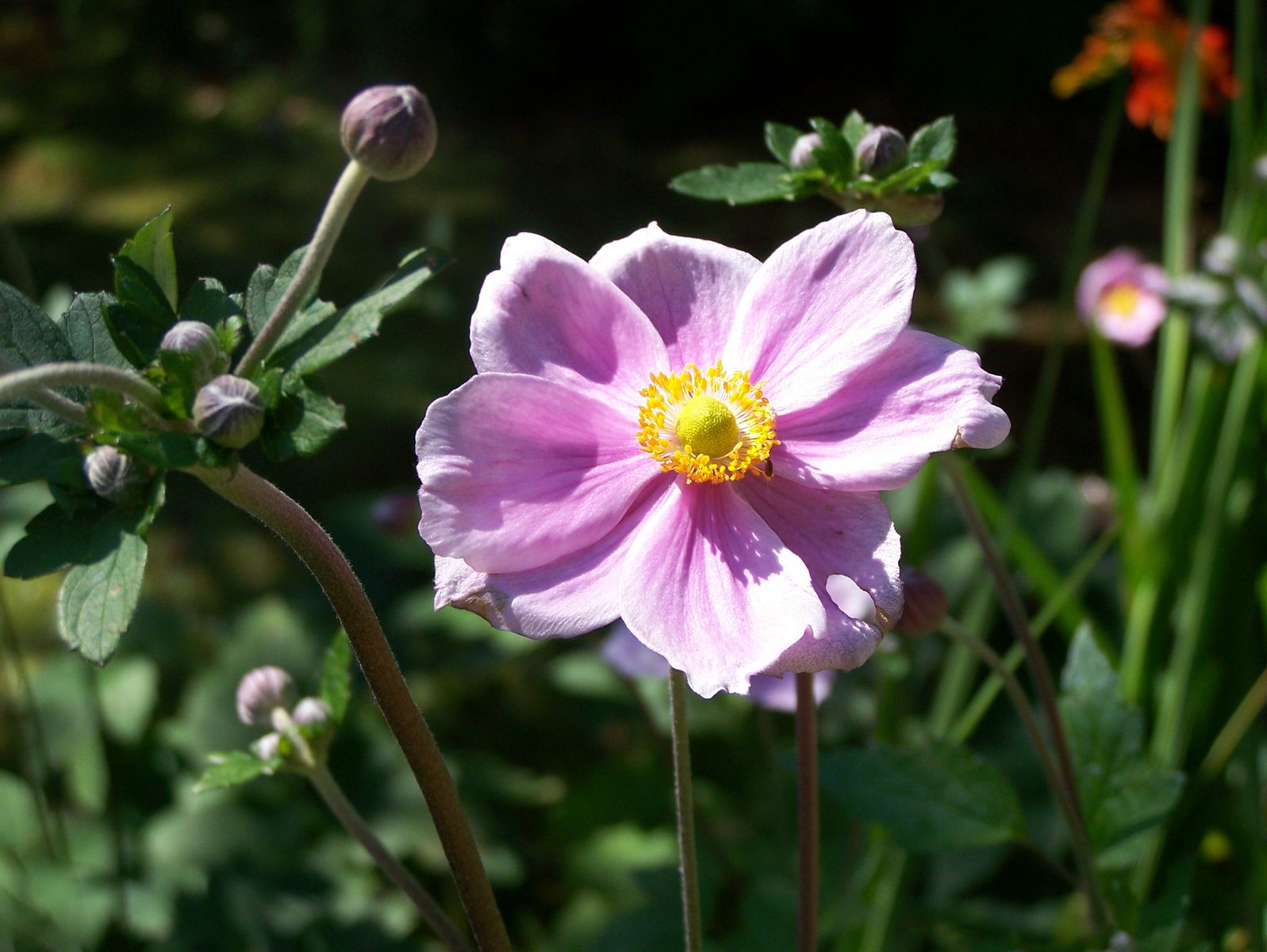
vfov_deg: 15.7
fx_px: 3443
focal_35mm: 94
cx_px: 634
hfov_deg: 20.9
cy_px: 476
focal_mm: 15.6
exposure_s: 1/640
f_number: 3.2
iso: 80
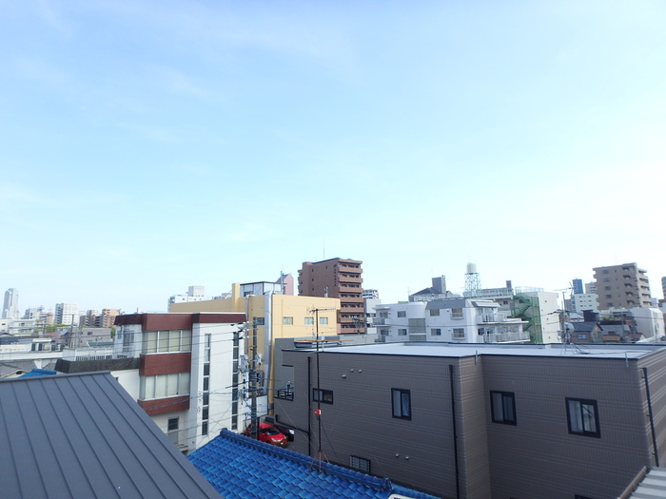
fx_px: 404
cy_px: 250
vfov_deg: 63.4
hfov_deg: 79.0
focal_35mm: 21
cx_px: 333
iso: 125
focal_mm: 3.7
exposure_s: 1/500
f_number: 3.5
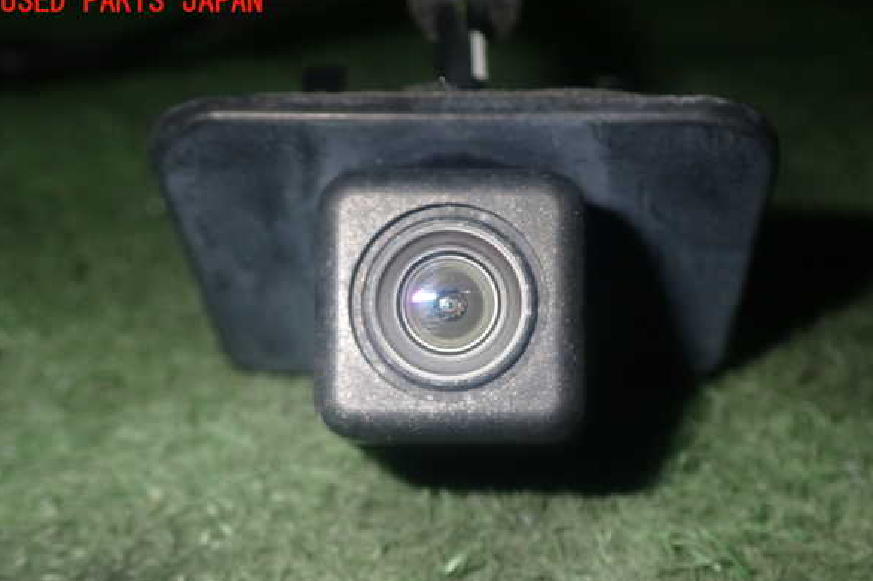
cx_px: 439
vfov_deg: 27.0
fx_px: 1212
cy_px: 318
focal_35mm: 50
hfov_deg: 39.6
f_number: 9
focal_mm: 8.4
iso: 250
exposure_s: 1/50
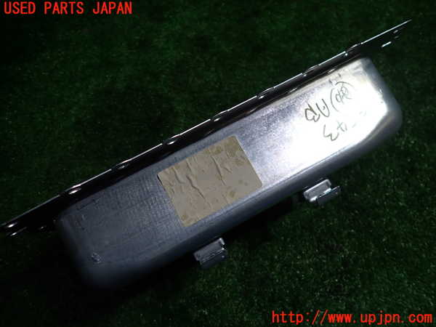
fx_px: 315
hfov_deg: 69.4
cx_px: 218
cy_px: 164
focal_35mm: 25
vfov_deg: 54.9
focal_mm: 4.5
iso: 100
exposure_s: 1/80
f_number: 2
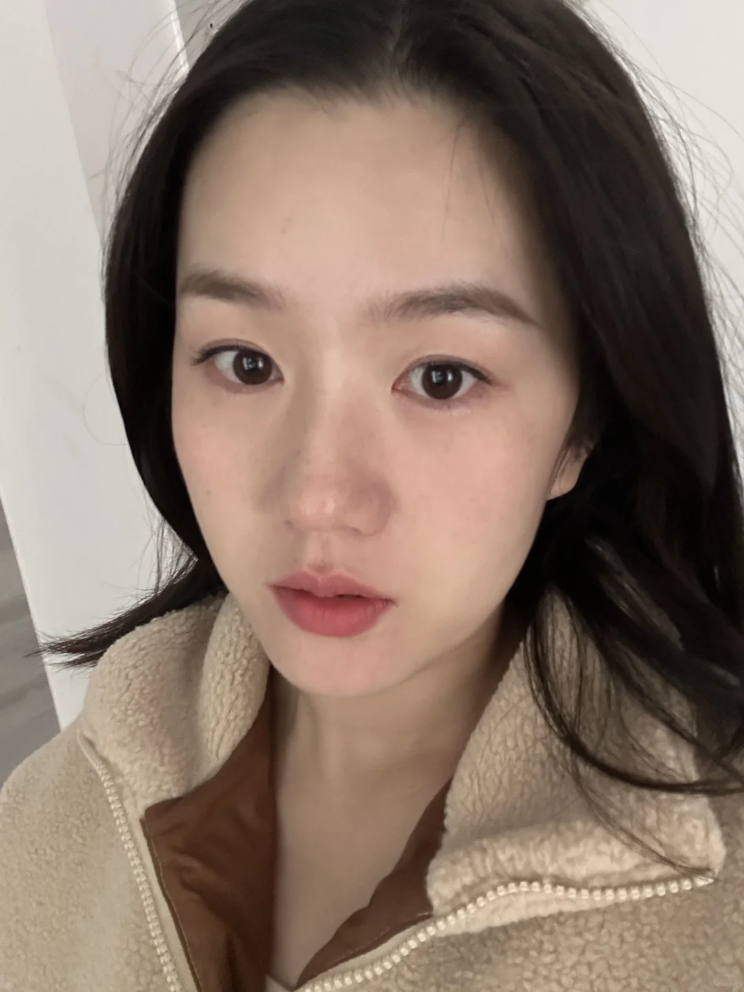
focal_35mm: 30
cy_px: 496
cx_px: 372
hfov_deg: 46.8
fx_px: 860
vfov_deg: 60.0
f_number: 1.9
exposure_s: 1/36
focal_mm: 2.69
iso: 400
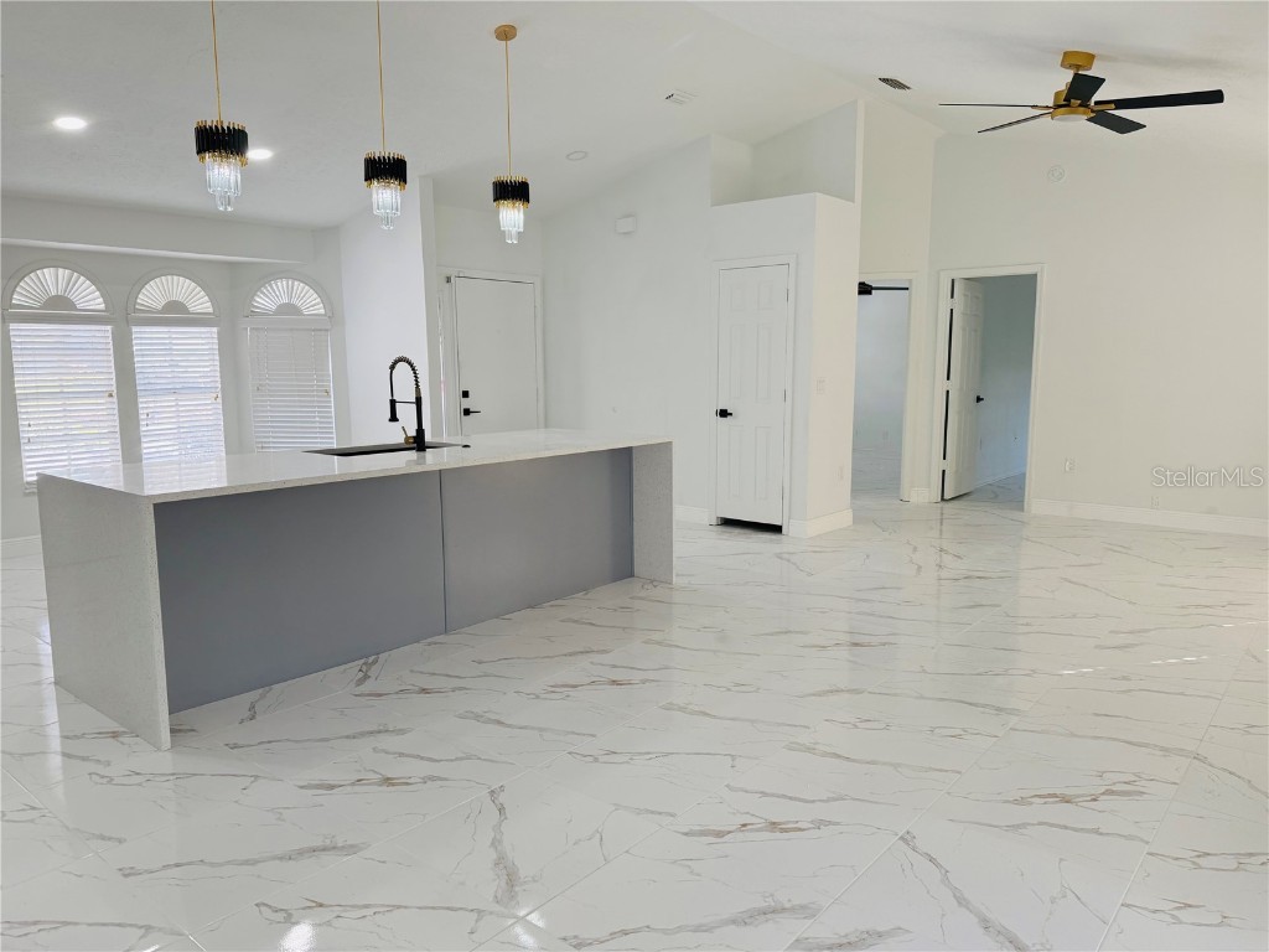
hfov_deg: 71.6
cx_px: 634
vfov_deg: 56.8
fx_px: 880
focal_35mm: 24
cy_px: 476
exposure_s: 1/232
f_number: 1.78
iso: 160
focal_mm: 6.76
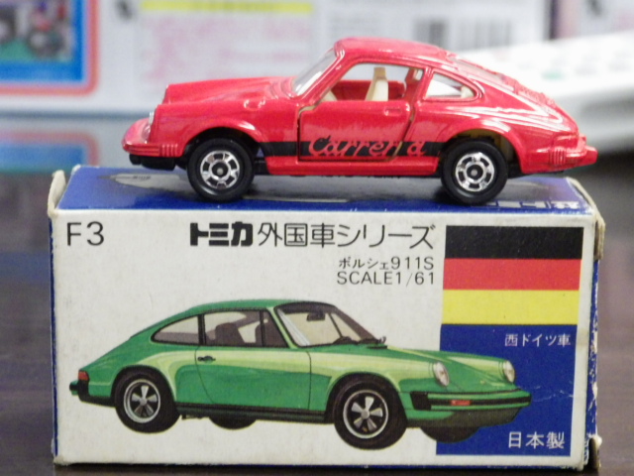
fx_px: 1886
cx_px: 317
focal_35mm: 103
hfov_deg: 19.1
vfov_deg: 14.4
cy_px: 238
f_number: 4.6
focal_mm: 18.4
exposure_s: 1/30
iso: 1250
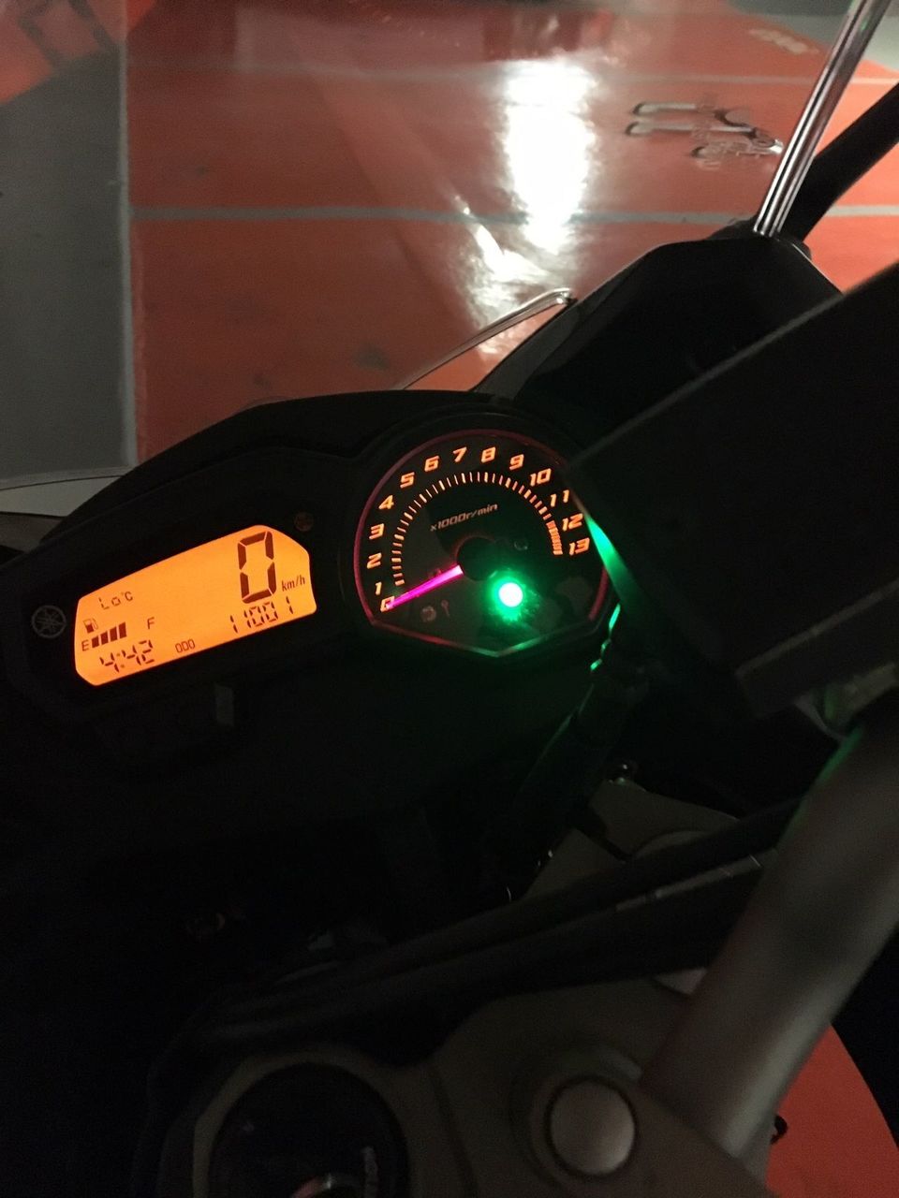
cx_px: 450
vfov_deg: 61.7
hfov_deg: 48.2
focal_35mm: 29
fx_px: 1004
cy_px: 599
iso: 1250
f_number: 2.2
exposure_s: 1/17
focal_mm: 4.15
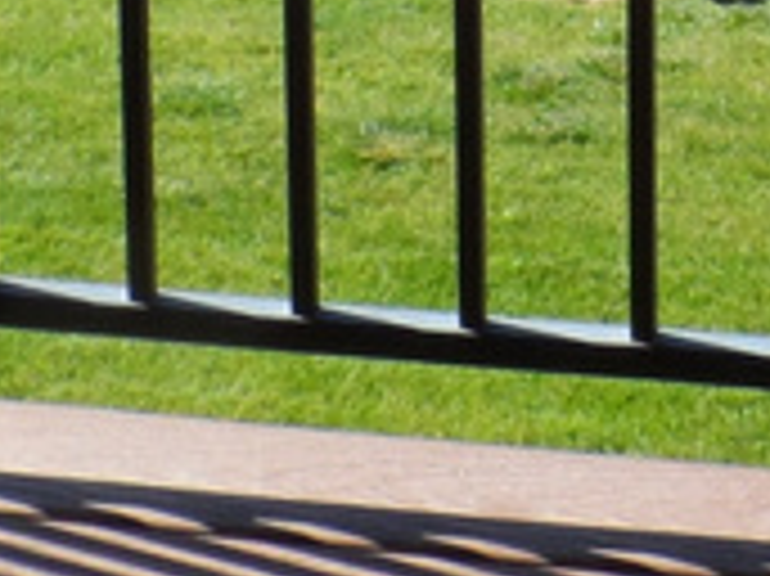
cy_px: -828
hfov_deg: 13.5
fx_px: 3201
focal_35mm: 144
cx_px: 820
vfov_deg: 9.2
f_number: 4.5
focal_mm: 4
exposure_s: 1/350
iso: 80
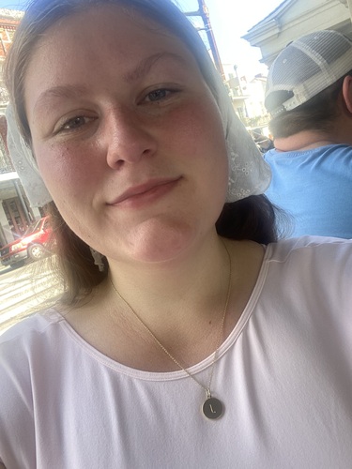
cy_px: 234
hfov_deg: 46.8
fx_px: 407
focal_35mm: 30
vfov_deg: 60.0
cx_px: 176
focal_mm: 2.71
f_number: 2.2
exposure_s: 1/122
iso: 40
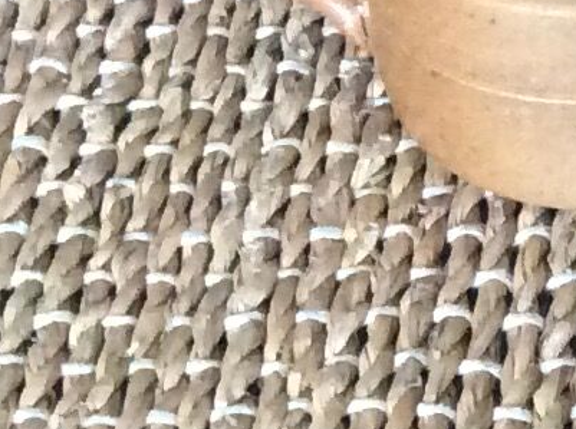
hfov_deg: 8.8
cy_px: -44
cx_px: 1330
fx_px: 3437
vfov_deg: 7.1
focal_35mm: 207
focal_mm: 3.3
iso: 320
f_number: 2.4
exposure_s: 1/17
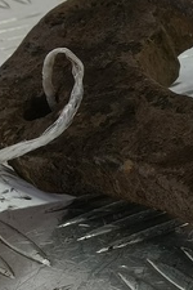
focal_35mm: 109
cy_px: 193
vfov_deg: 18.7
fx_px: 876
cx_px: 392
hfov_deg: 11.3
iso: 102
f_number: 1.6
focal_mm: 4.11
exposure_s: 1/50
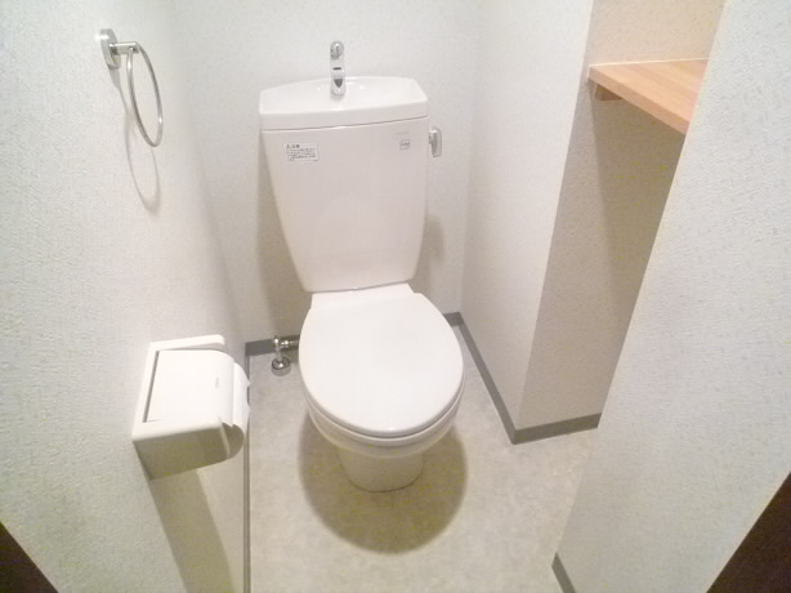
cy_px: 296
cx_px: 396
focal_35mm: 24
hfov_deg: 71.6
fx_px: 548
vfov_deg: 56.8
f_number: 2.2
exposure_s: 1/80
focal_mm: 4.3
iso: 800
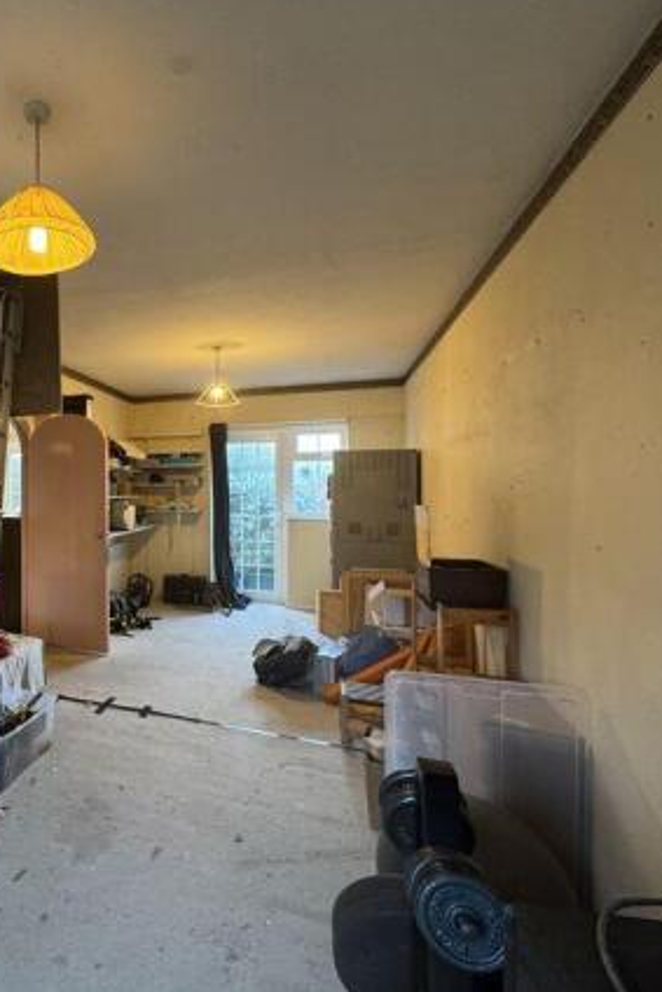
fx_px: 551
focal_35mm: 20
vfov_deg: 83.9
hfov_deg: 55.2
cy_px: 483
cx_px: 88
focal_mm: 2.22
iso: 400
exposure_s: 1/50
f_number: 2.2
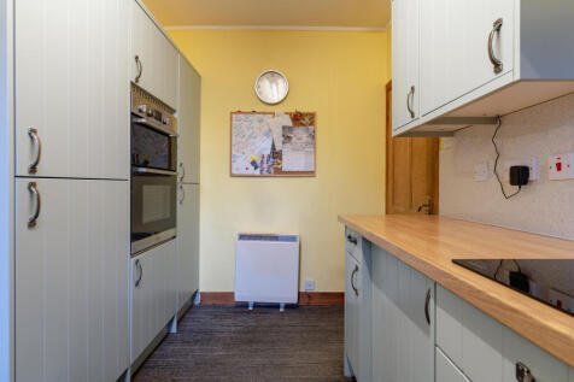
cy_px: 191
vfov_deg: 70.4
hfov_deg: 93.3
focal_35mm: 17
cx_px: 287
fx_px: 271
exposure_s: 1/10
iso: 500
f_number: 8
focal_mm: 17
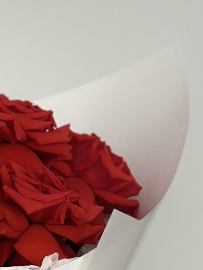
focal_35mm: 200
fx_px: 1563
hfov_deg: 7.3
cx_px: -131
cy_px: 261
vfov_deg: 9.8
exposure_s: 1/121
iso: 100
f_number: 1.78
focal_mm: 6.86
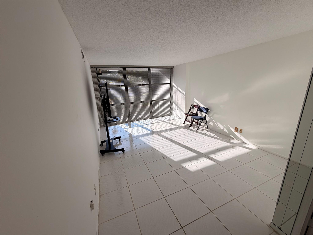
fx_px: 127
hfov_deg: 102.1
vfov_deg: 85.7
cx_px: 156
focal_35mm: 14
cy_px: 118
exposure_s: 1/120
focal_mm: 2.22
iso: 20
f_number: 2.2
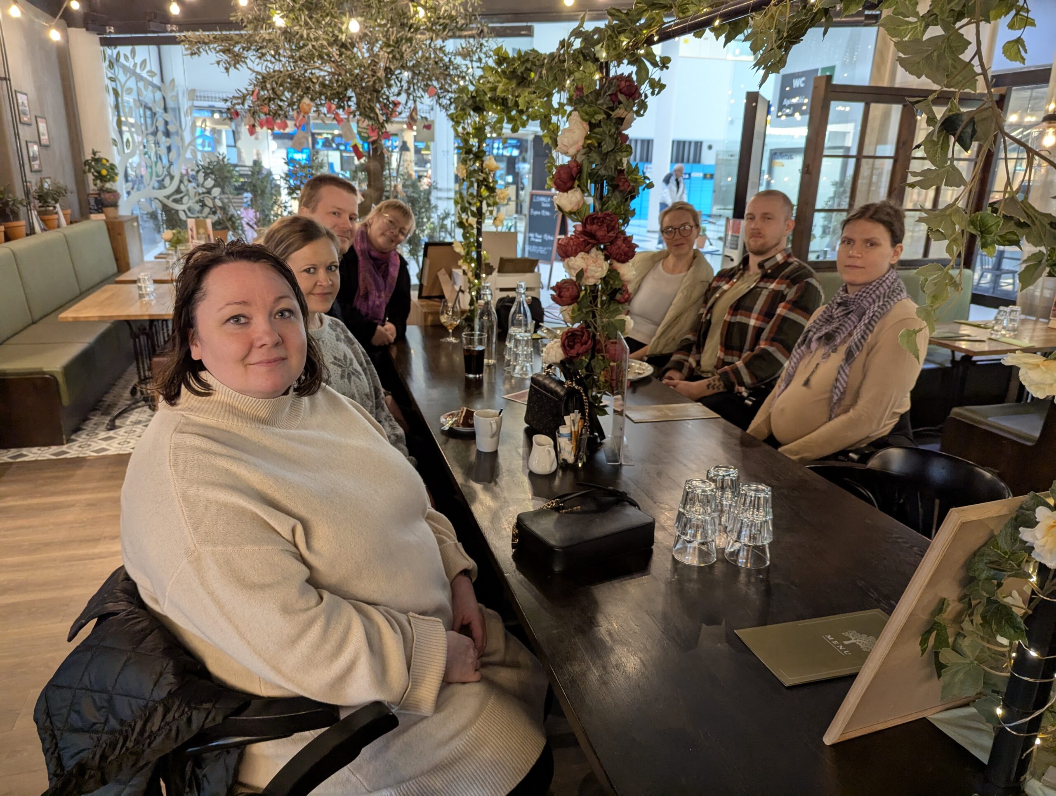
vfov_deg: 56.9
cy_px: 398
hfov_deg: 71.5
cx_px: 528
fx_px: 733
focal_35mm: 24
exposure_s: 1/33.3
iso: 145
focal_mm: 6.81
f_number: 1.85
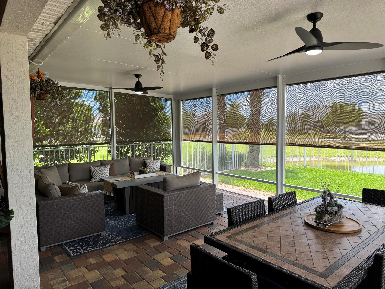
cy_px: 144
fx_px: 267
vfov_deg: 56.8
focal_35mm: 24
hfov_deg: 71.6
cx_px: 192
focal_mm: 6.76
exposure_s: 1/345
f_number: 1.78
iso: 80
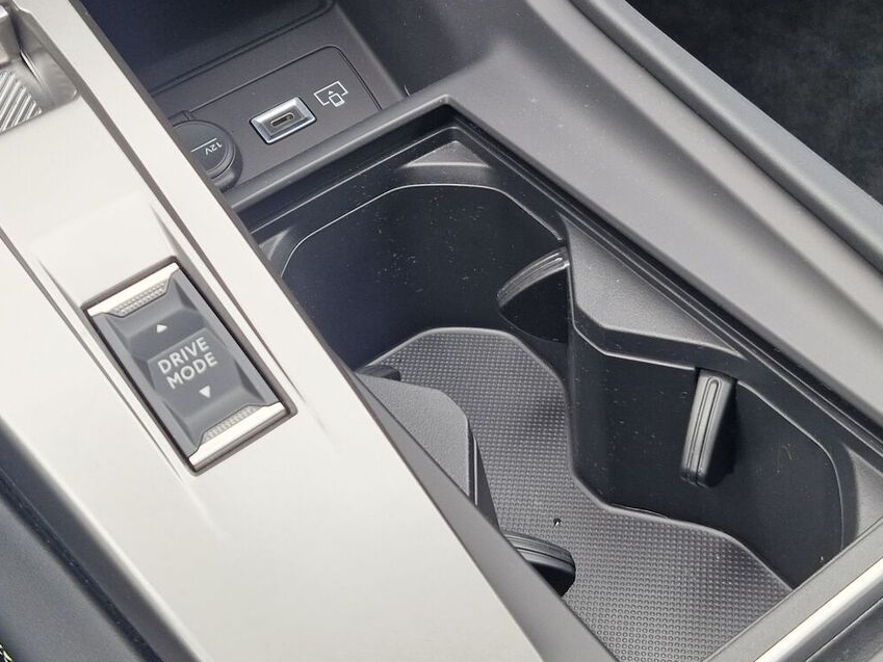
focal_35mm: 52
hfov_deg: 36.8
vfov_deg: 27.5
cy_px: 135
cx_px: 440
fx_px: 1327
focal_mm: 5.54
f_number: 1.8
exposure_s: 1/120
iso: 200
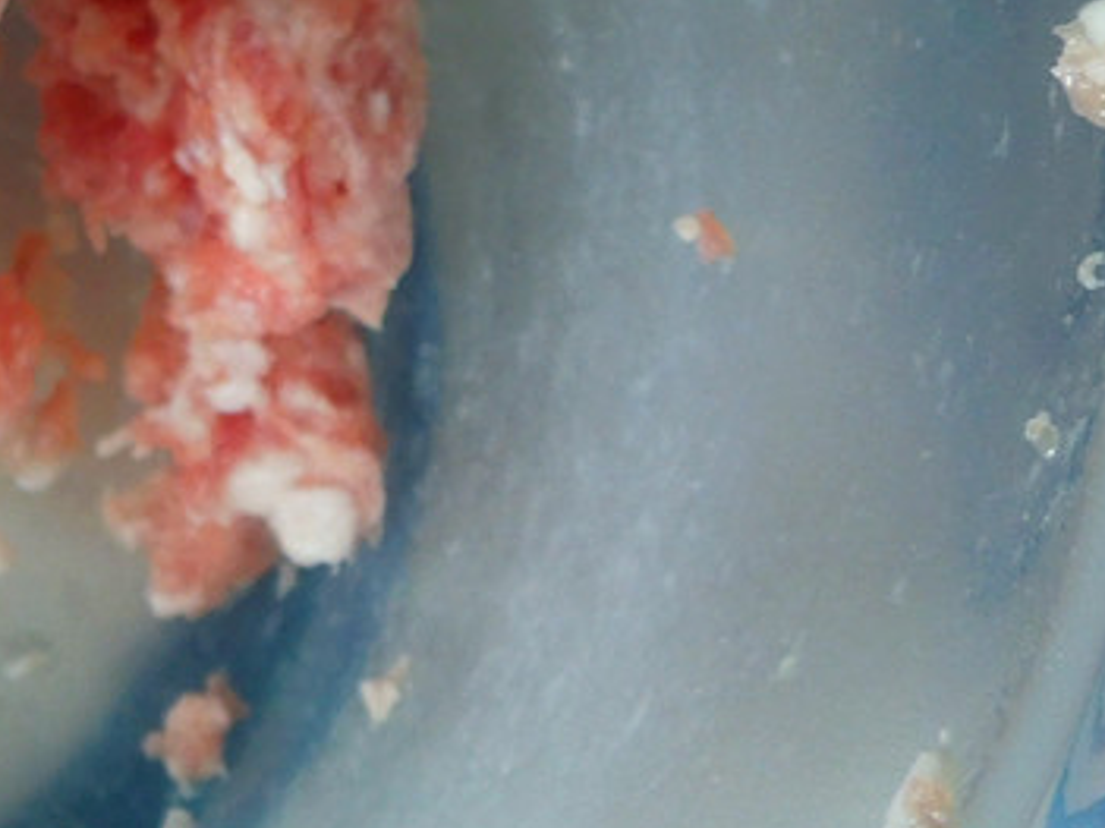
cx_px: -331
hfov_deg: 22.6
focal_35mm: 77
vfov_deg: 18.9
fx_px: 2457
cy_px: 154
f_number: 3.3
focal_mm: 4.5
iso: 360
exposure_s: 1/30
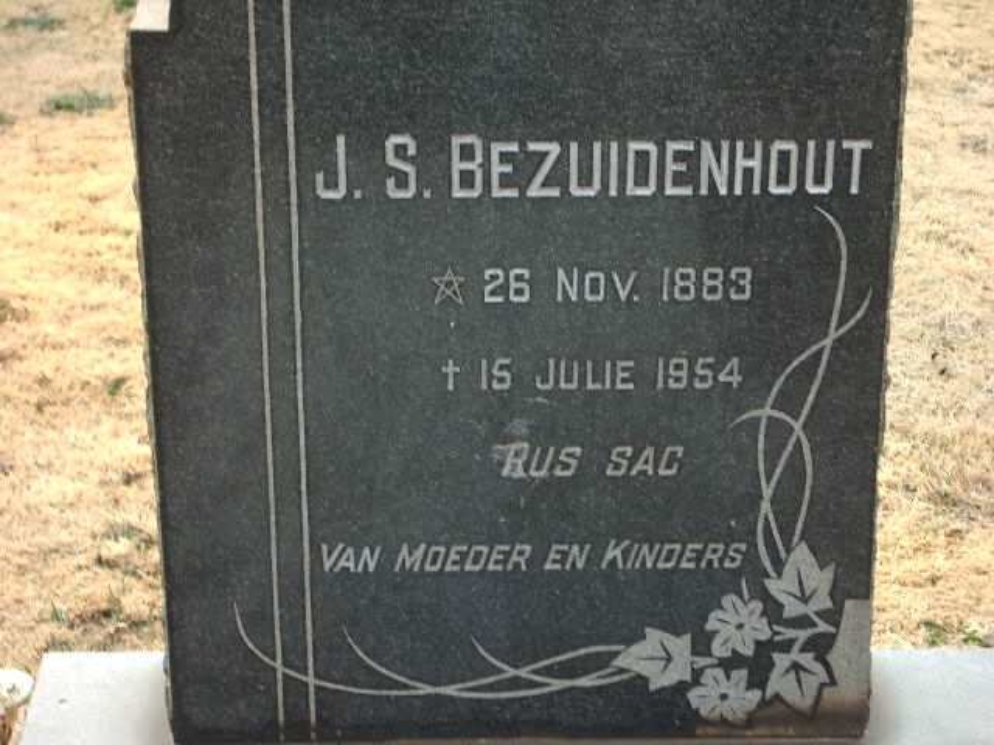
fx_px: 2527
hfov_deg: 22.3
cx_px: 497
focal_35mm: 88
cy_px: 372
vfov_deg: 16.8
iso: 100
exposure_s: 1/60
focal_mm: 14.6
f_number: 4.4
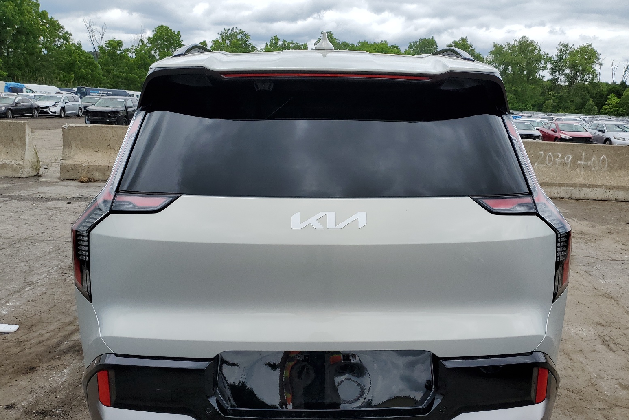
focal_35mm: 28
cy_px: 244
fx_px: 489
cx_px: 318
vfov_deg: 46.2
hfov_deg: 65.5
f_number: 1.5
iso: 50
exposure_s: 1/2500
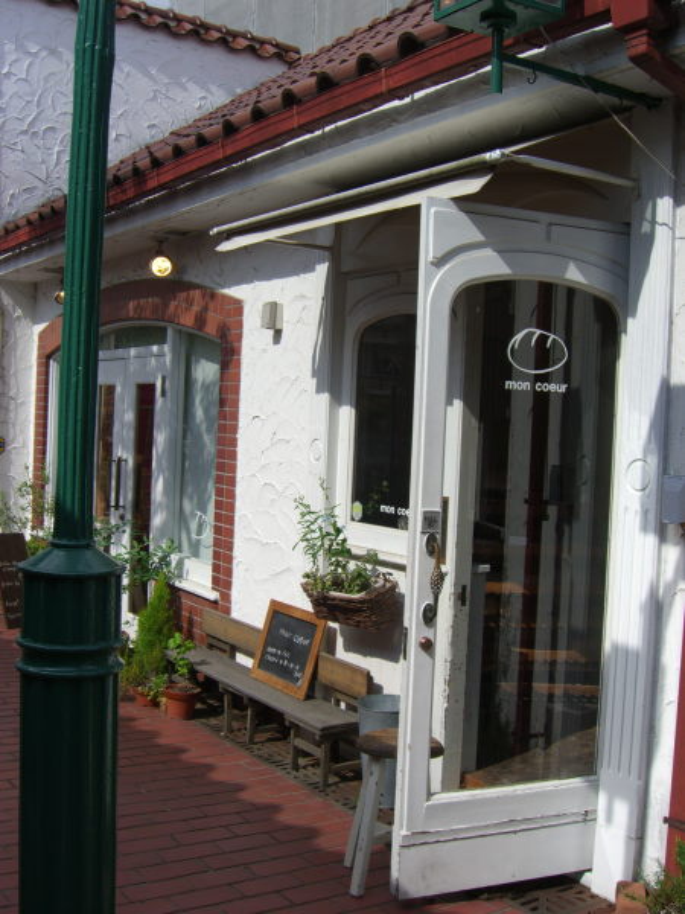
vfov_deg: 49.0
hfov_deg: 37.7
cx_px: 342
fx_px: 1003
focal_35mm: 38
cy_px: 457
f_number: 4
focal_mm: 7.9
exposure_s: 1/1000
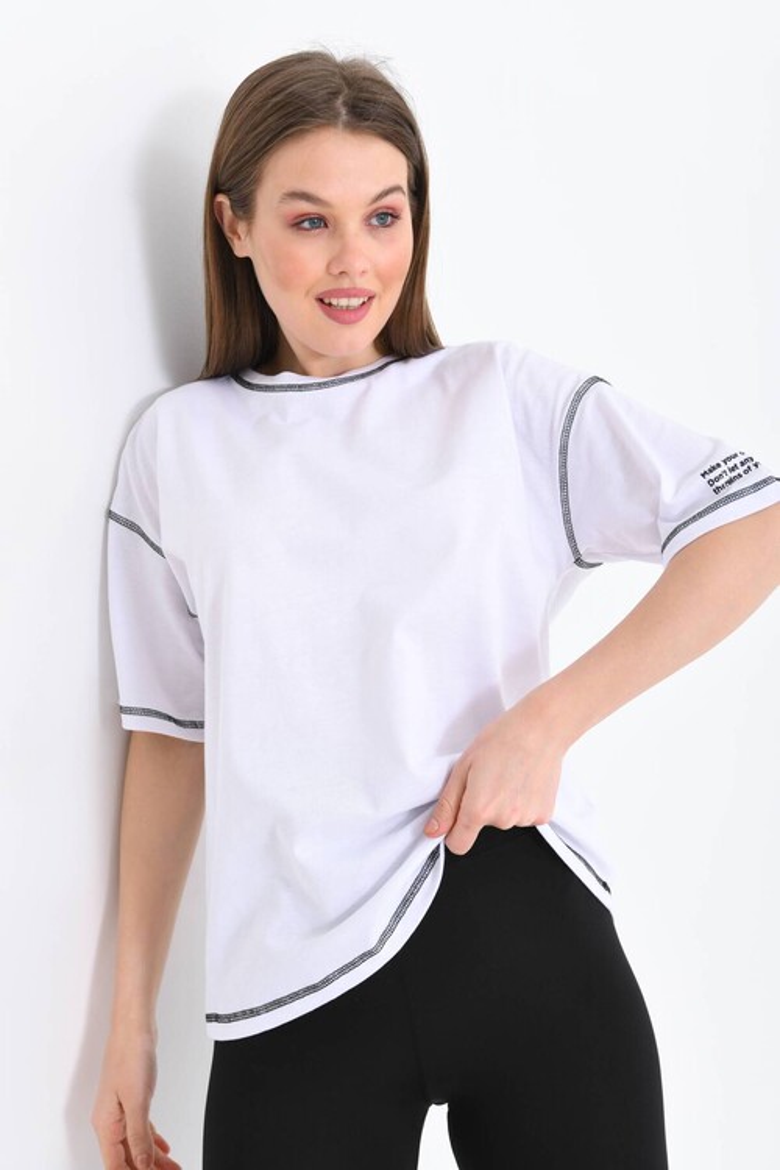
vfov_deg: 36.2
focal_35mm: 55
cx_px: 390
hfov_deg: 24.6
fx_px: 1787
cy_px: 585
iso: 160
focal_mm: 55
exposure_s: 1/125
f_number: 6.3
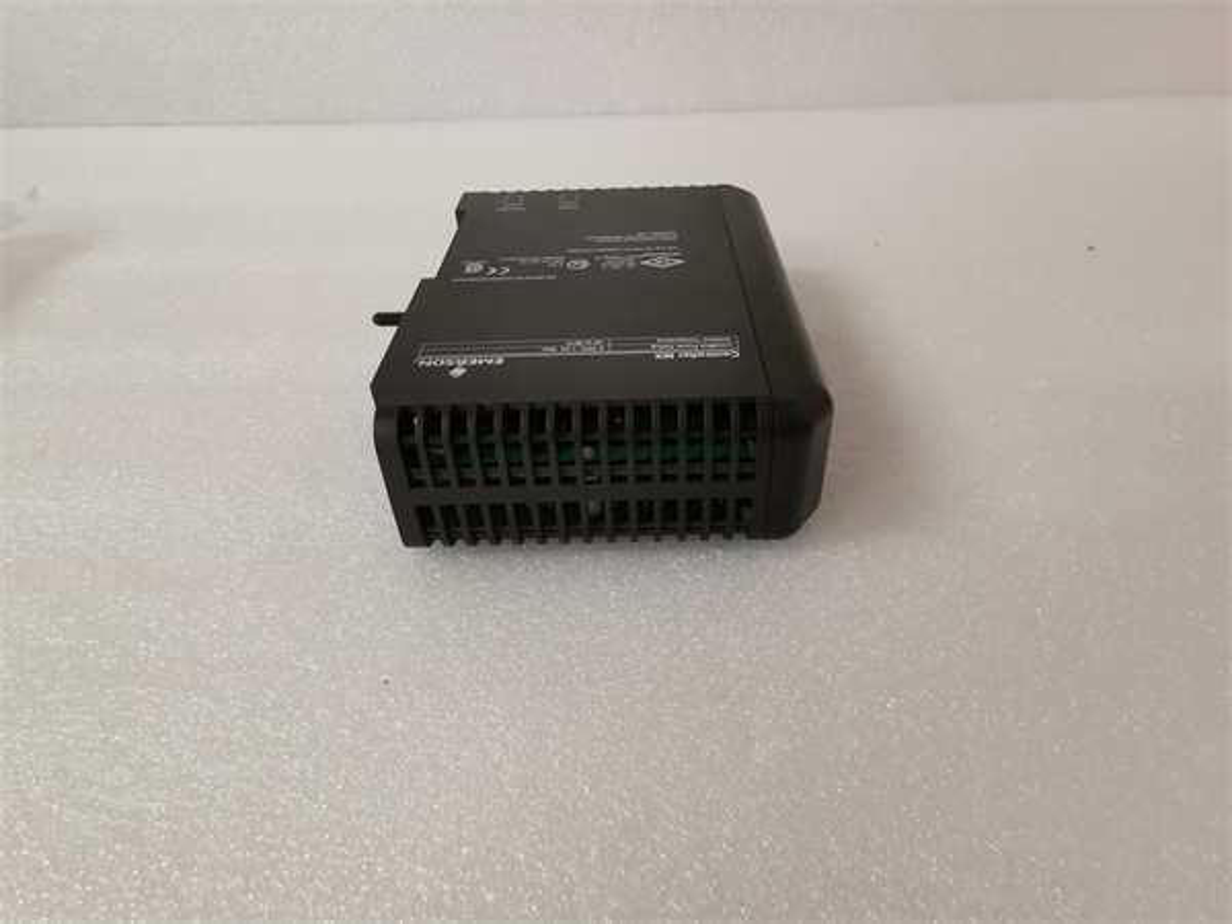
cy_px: 462
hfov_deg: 79.0
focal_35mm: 21
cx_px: 616
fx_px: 747
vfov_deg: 63.4
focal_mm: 3.95
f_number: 2.2
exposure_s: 1/36
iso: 200
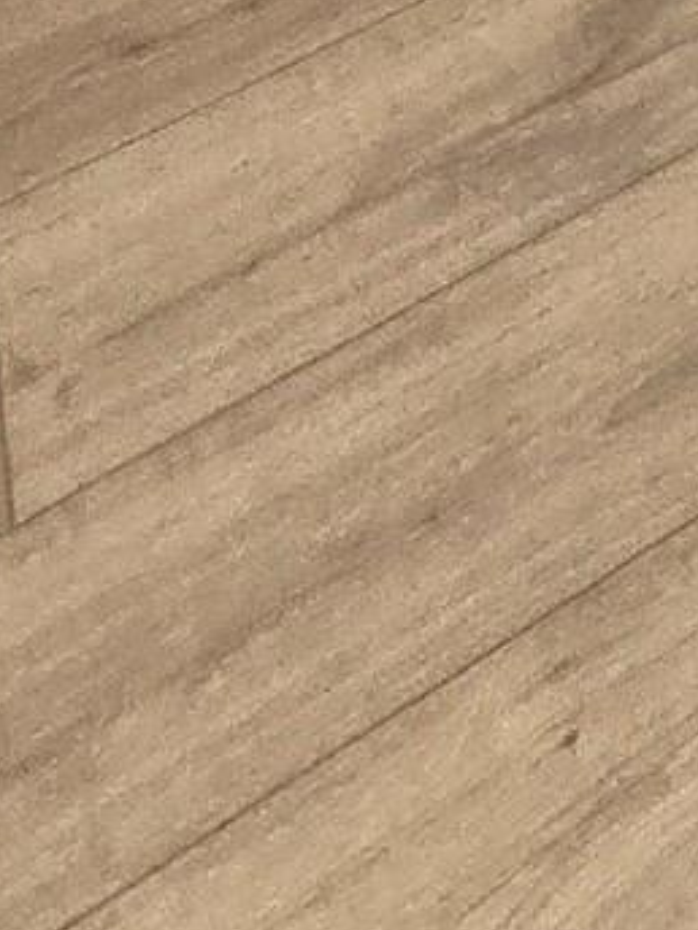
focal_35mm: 87
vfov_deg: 11.0
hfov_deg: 11.0
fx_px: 2339
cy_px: -1968
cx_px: 2091
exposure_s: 1/135
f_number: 2.2
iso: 25
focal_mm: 1.7
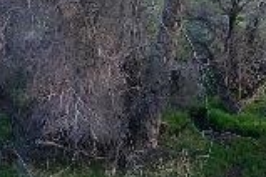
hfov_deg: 22.9
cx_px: 37
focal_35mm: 87
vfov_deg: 15.5
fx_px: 643
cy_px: 15
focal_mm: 2.2
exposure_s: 1/557
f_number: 2.2
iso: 50
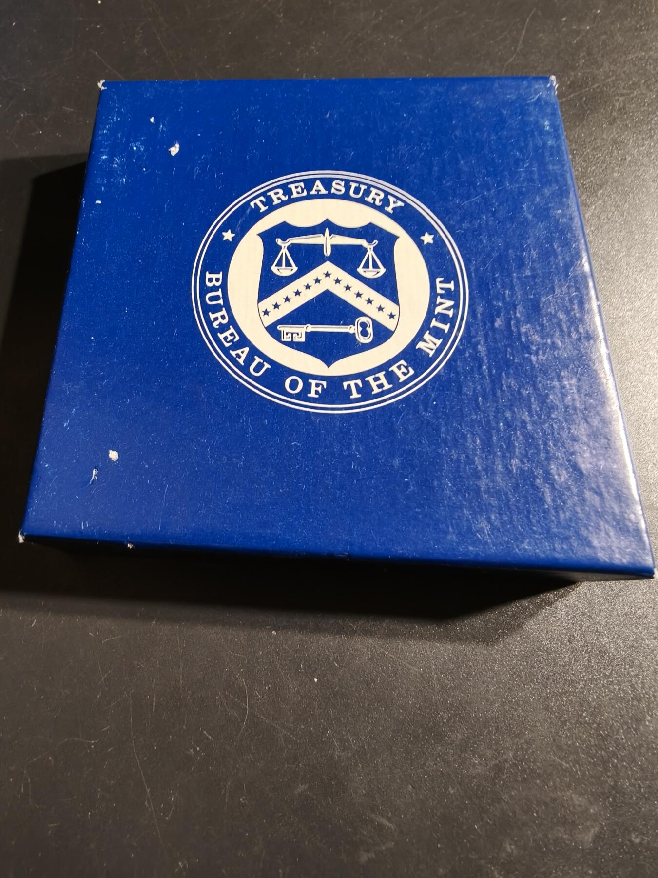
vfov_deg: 73.9
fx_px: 583
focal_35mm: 23
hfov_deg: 58.9
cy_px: 439
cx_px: 329
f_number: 2
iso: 160
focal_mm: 2.32
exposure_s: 1/65.9
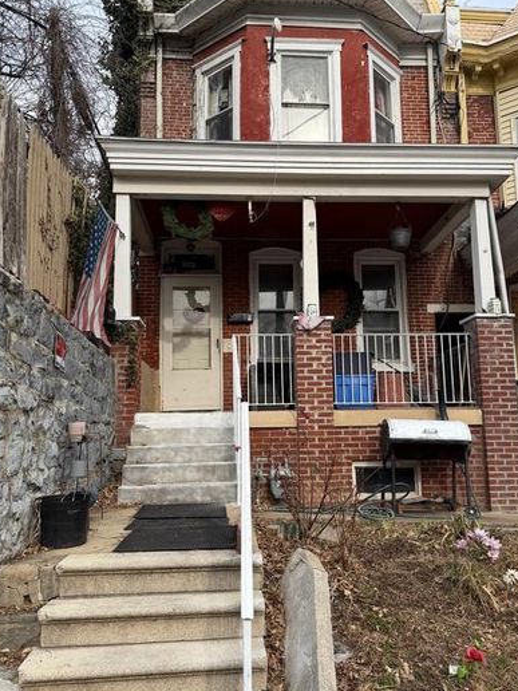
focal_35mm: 31
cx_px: 282
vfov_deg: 58.4
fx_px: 619
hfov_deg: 45.4
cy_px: 346
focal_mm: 6.76
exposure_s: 1/2169
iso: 80
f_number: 1.78
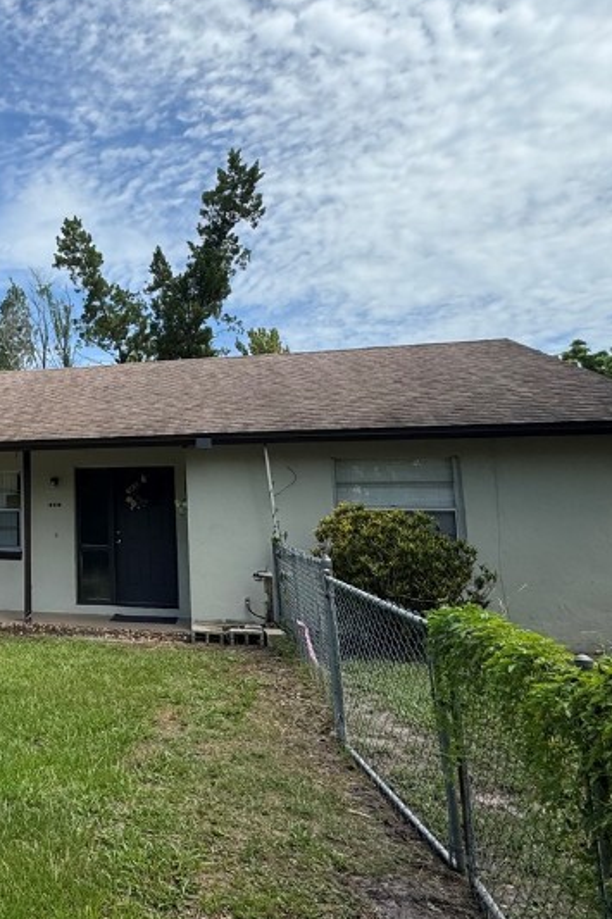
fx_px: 714
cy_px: 416
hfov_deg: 39.1
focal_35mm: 28
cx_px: -41
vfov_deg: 65.4
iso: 50
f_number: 2.2
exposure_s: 1/1449
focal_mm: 2.22
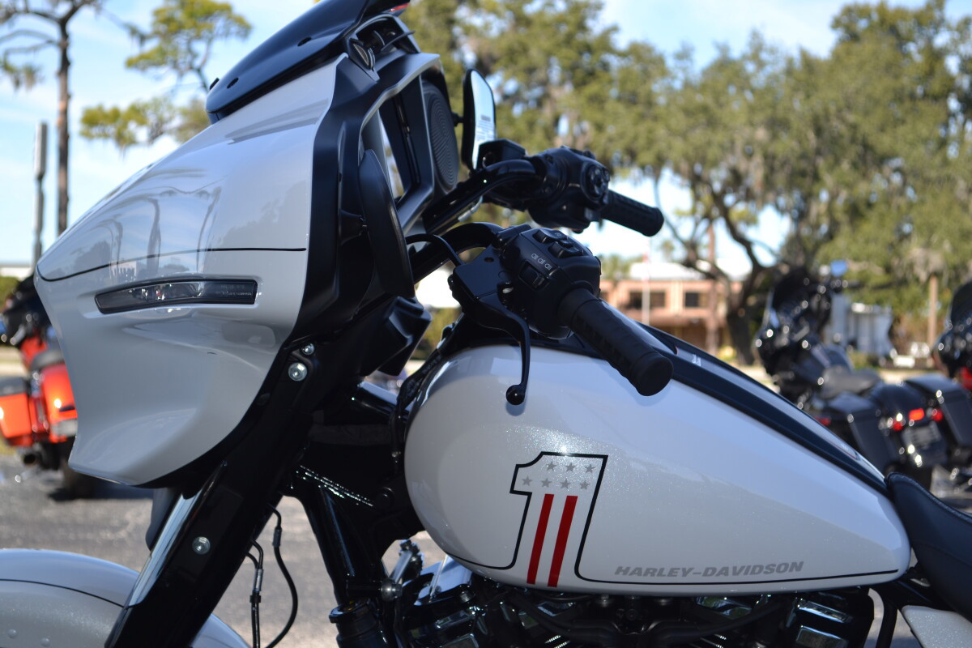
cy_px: 324
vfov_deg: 18.9
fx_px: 1944
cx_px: 486
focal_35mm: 72
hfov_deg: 28.1
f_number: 5.6
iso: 100
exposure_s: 1/200
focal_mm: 48
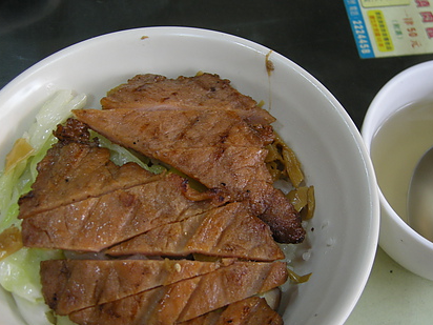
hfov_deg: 37.4
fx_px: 638
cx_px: 249
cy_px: 203
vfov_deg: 28.5
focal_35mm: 51
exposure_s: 1/8.1
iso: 80
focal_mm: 7.5
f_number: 2.7
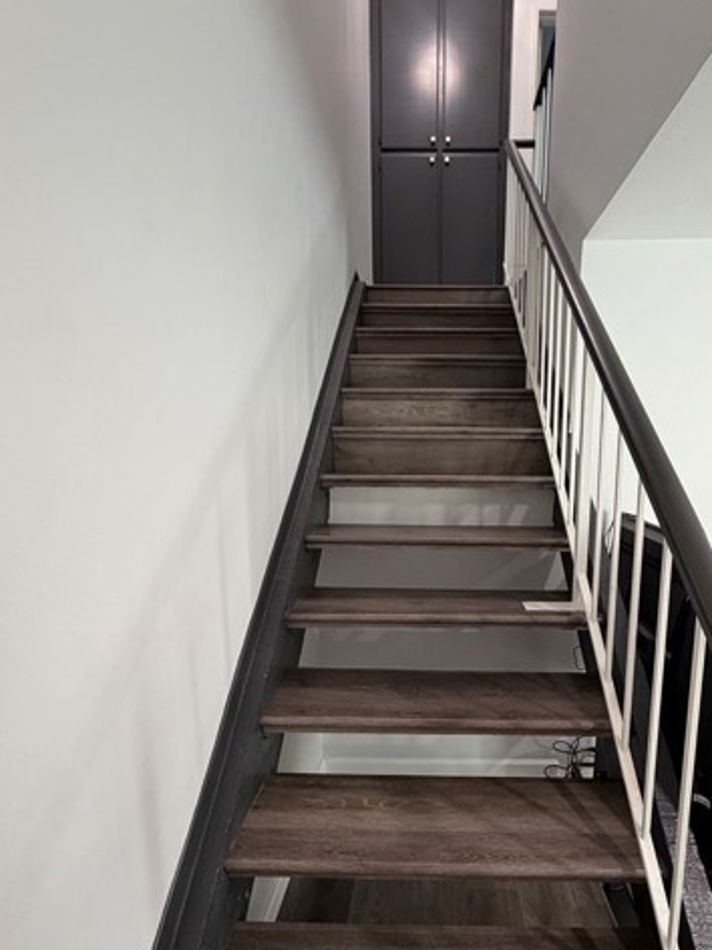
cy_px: 562
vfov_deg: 83.8
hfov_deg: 68.0
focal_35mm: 19
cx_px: 426
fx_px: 521
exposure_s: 1/60
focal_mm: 2.22
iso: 320
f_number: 2.2
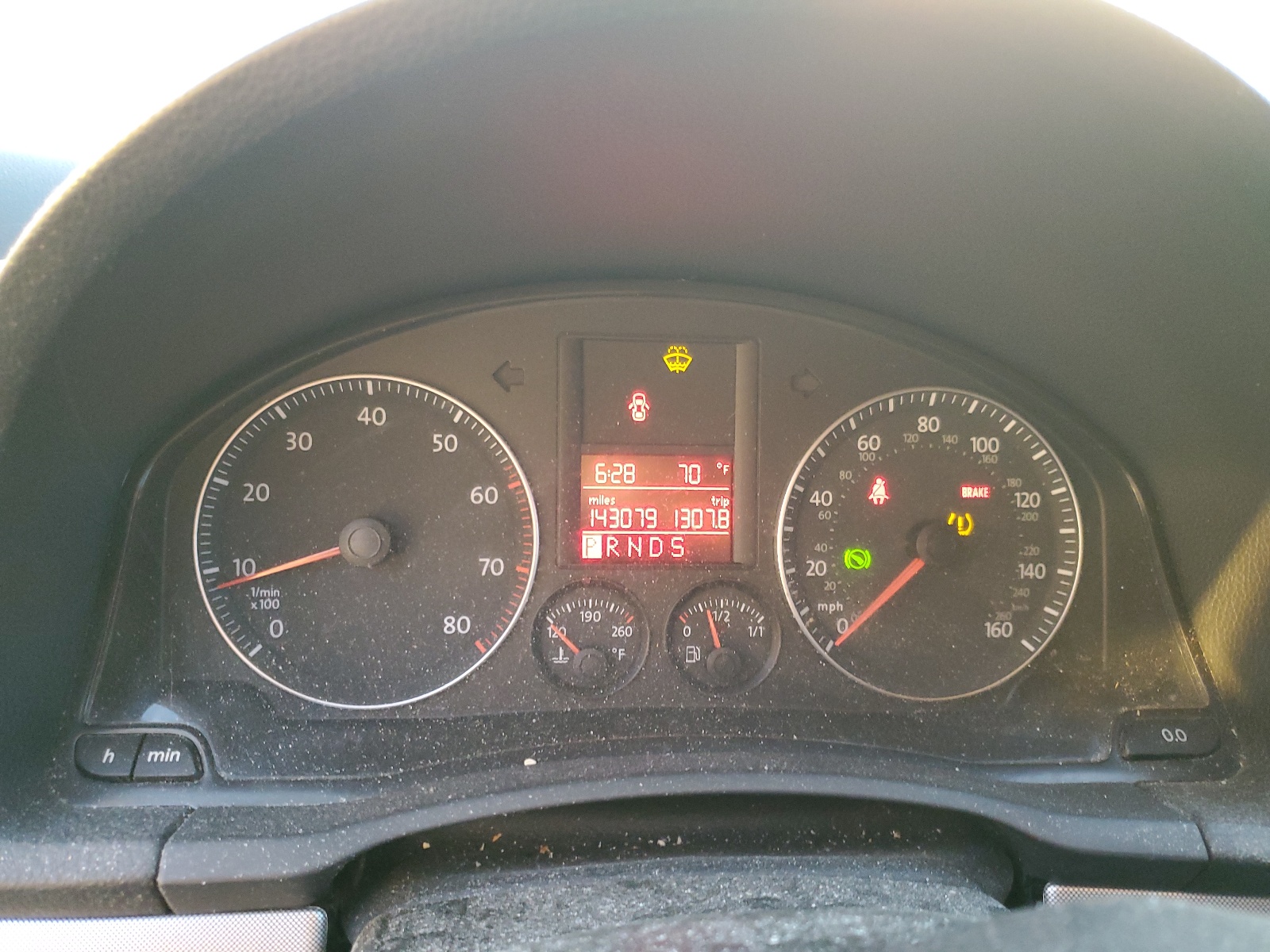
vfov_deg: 53.1
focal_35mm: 26
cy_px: 476
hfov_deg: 67.3
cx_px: 635
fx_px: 954
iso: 264
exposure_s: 1/60.2
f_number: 1.5
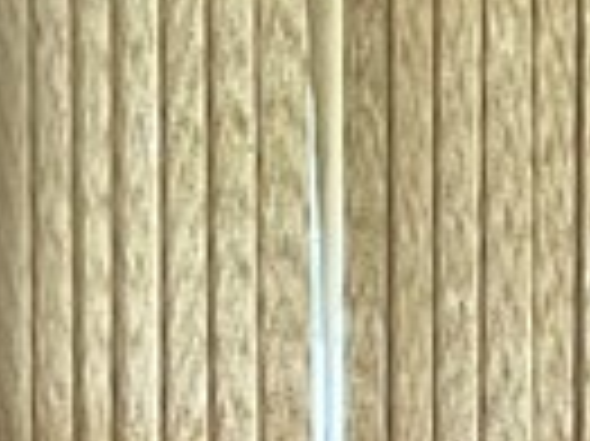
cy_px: -202
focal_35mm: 203
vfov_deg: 7.2
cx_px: 1054
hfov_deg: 9.3
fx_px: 3457
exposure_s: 1/60
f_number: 1.5
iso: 400
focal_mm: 5.7
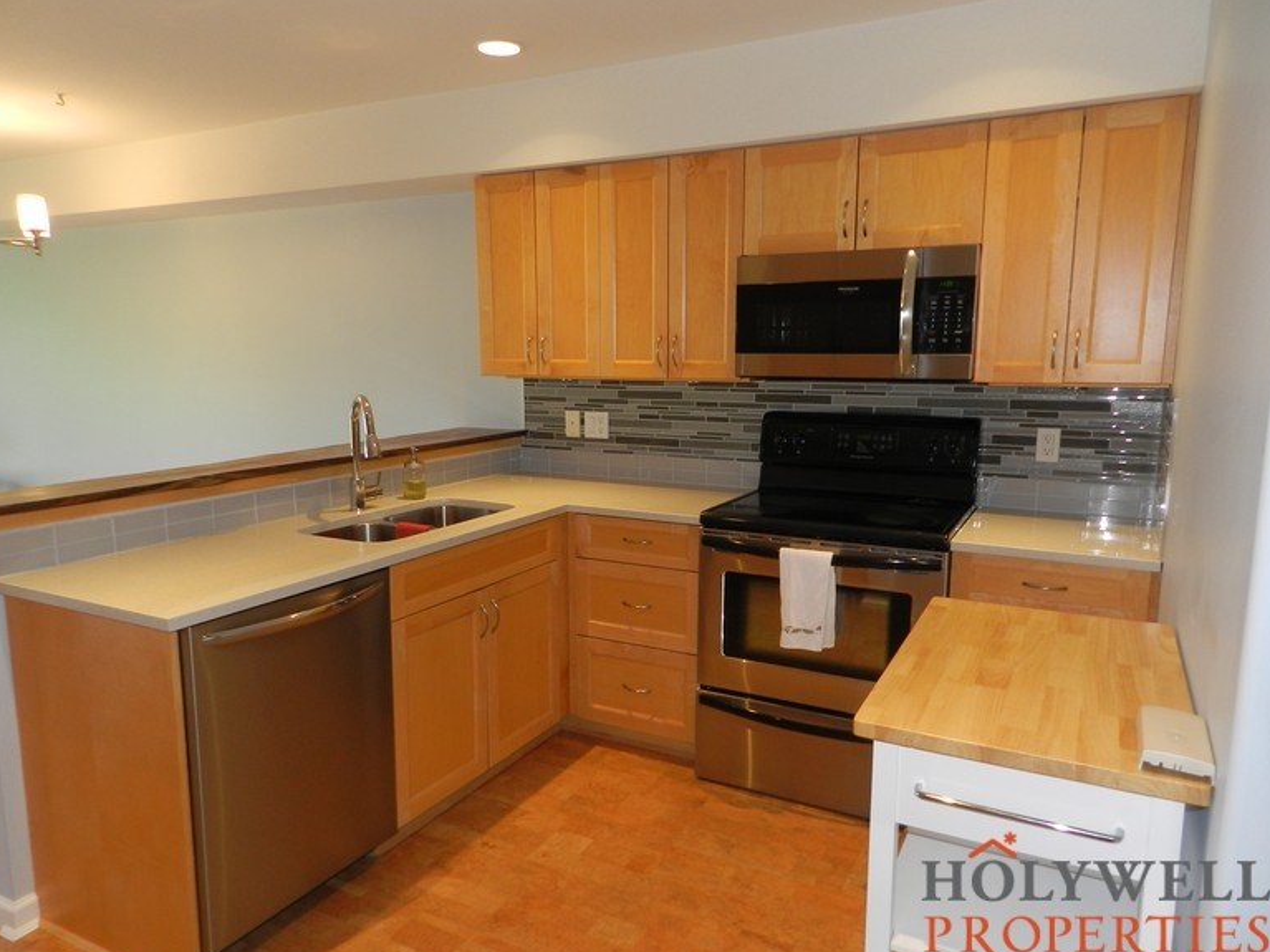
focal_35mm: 24
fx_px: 880
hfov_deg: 71.6
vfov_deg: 56.8
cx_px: 619
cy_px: 490
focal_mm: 4
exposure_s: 1/30
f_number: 3.4
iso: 200
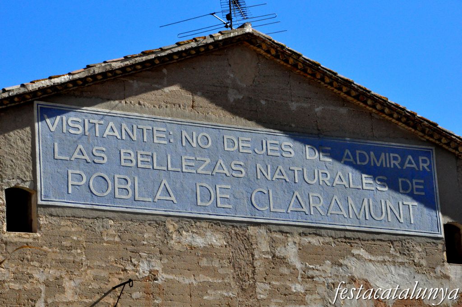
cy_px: 154
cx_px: 231
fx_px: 1730
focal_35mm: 135
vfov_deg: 10.1
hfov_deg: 15.2
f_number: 16
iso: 2000
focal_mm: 90
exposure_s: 1/1000
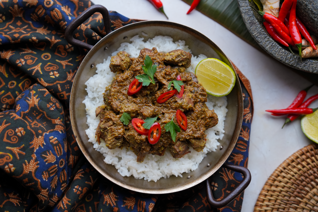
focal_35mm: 54
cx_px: 159
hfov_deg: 36.9
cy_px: 106
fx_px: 477
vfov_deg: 25.1
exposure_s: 1/320
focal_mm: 54
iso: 1000
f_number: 2.8
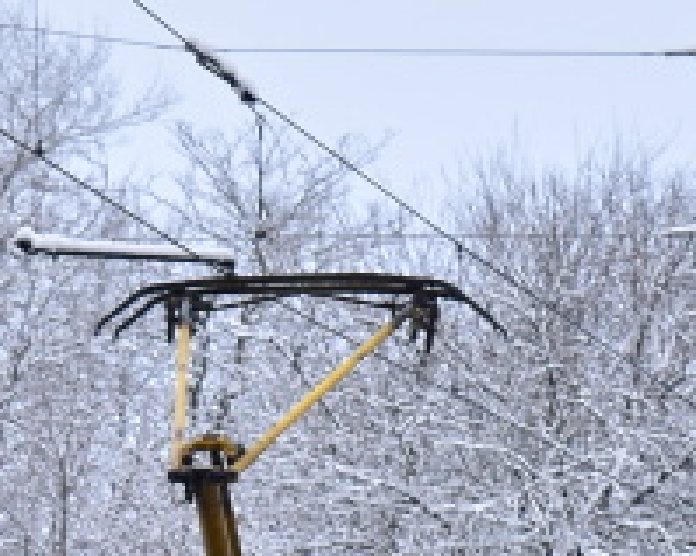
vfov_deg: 4.7
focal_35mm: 325
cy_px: 712
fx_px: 6700
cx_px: 542
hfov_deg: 5.9
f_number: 7.1
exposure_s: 1/200
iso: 320
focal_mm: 45
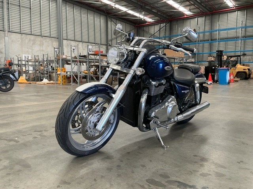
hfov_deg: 61.7
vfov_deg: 48.2
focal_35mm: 29
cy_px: 94
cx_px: 126
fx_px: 212
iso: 64
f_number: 1.8
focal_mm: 3
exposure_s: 1/60
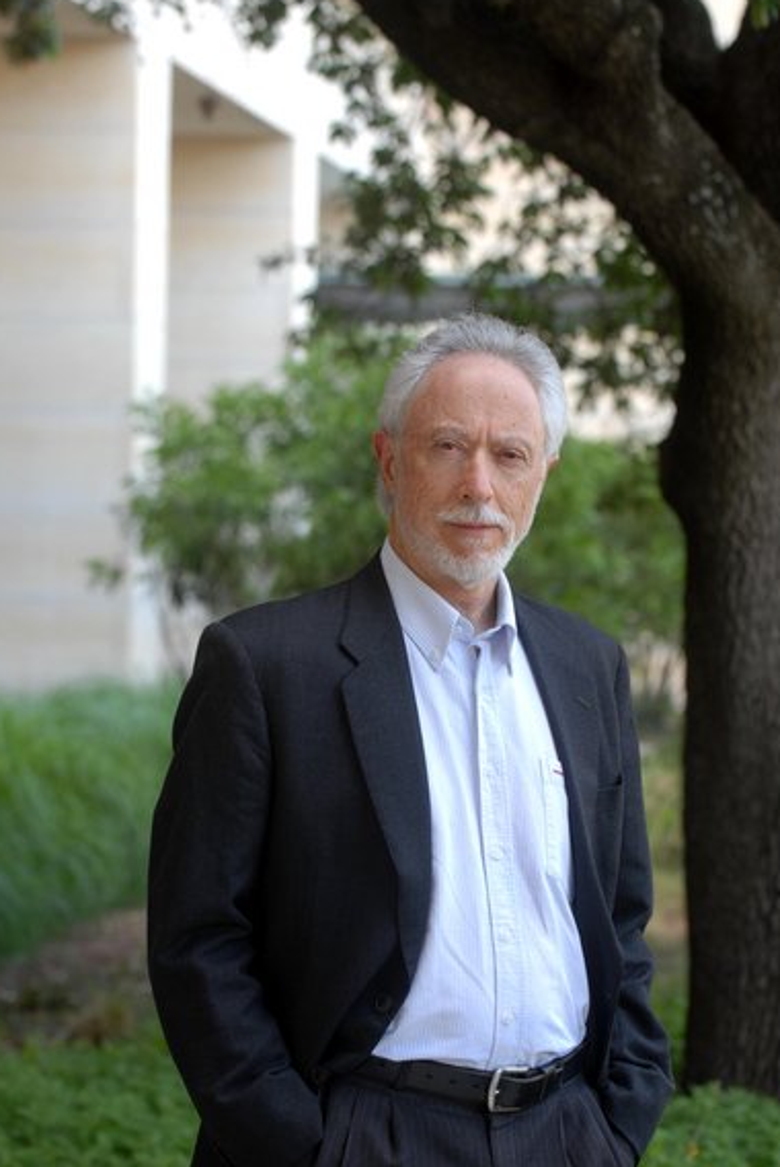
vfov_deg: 13.0
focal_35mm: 158
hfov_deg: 8.7
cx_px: 414
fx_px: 5122
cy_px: 671
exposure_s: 1/40
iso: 125
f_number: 6.3
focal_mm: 90
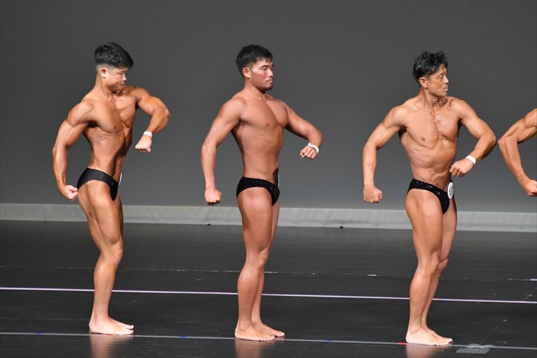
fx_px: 4697
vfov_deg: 4.4
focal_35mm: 315
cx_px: 268
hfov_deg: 6.5
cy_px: 179
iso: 5000
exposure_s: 1/400
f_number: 5.6
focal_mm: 210
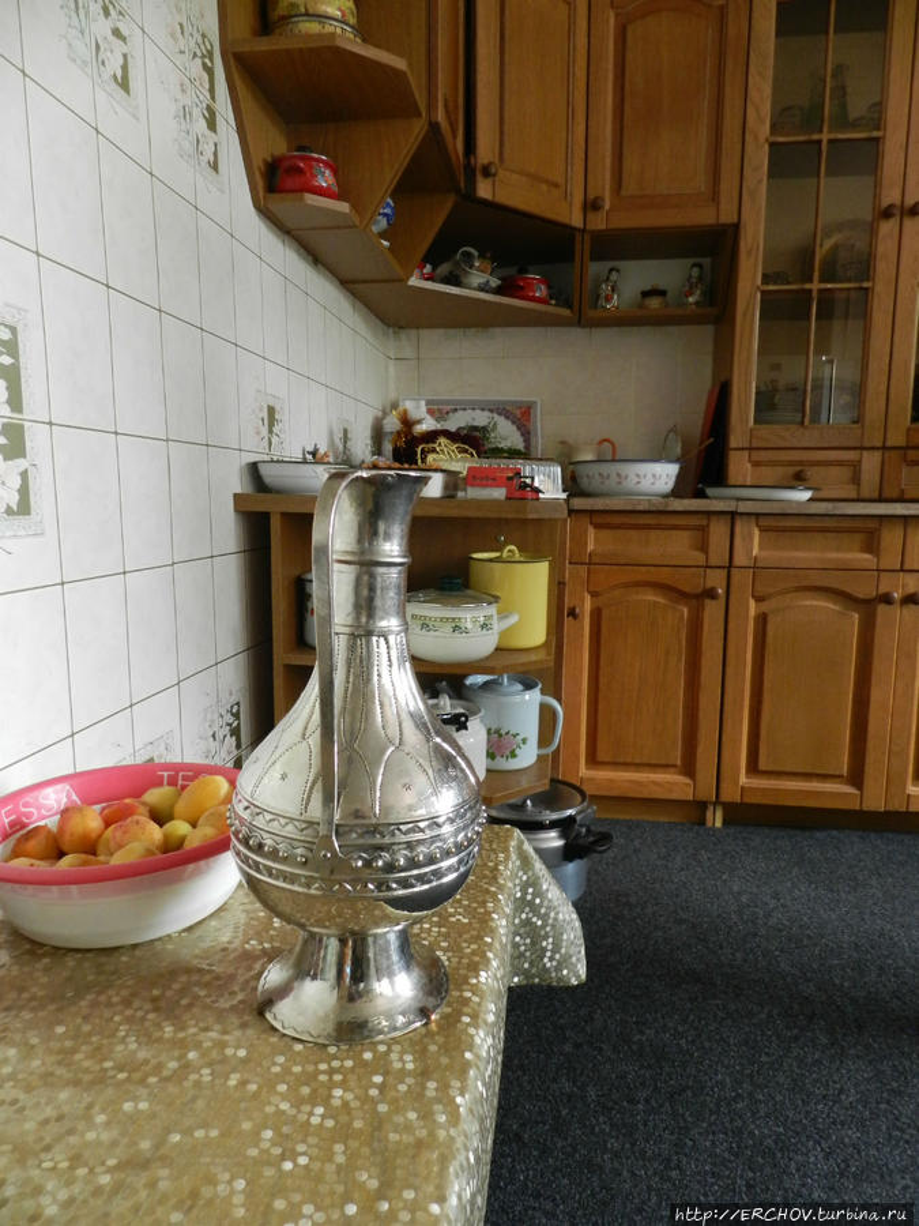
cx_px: 460
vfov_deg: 73.9
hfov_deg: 58.9
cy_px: 613
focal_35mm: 23
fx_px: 814
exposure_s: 1/25
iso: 400
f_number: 3.4
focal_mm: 4
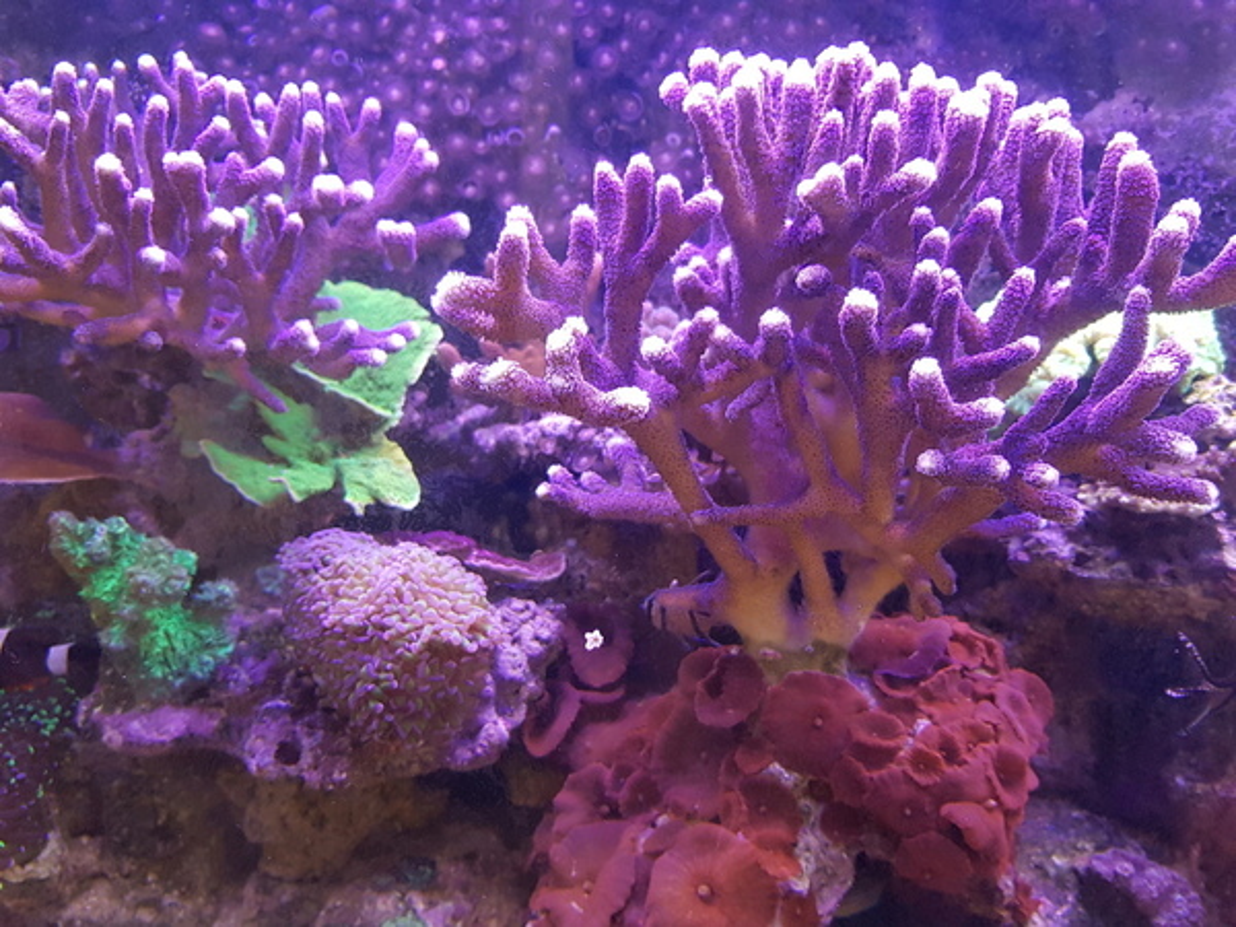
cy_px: 464
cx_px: 618
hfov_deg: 67.3
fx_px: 928
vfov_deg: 53.1
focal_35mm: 26
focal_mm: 4.2
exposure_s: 1/33
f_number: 1.7
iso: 160
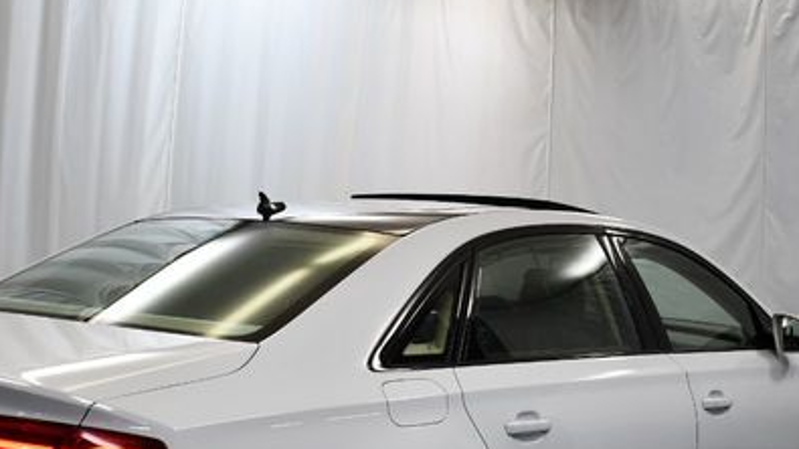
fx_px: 1440
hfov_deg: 31.0
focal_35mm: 68
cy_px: 424
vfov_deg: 17.4
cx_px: 336
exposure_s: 1/250
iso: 640
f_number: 3.5
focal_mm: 20
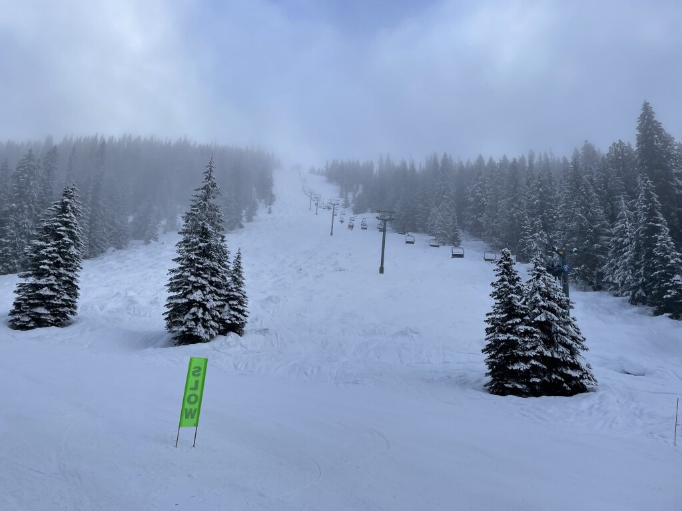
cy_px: 256
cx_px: 341
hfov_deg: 67.3
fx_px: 512
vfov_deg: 53.1
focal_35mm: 26
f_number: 1.6
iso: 32
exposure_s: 1/2506
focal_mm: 4.2
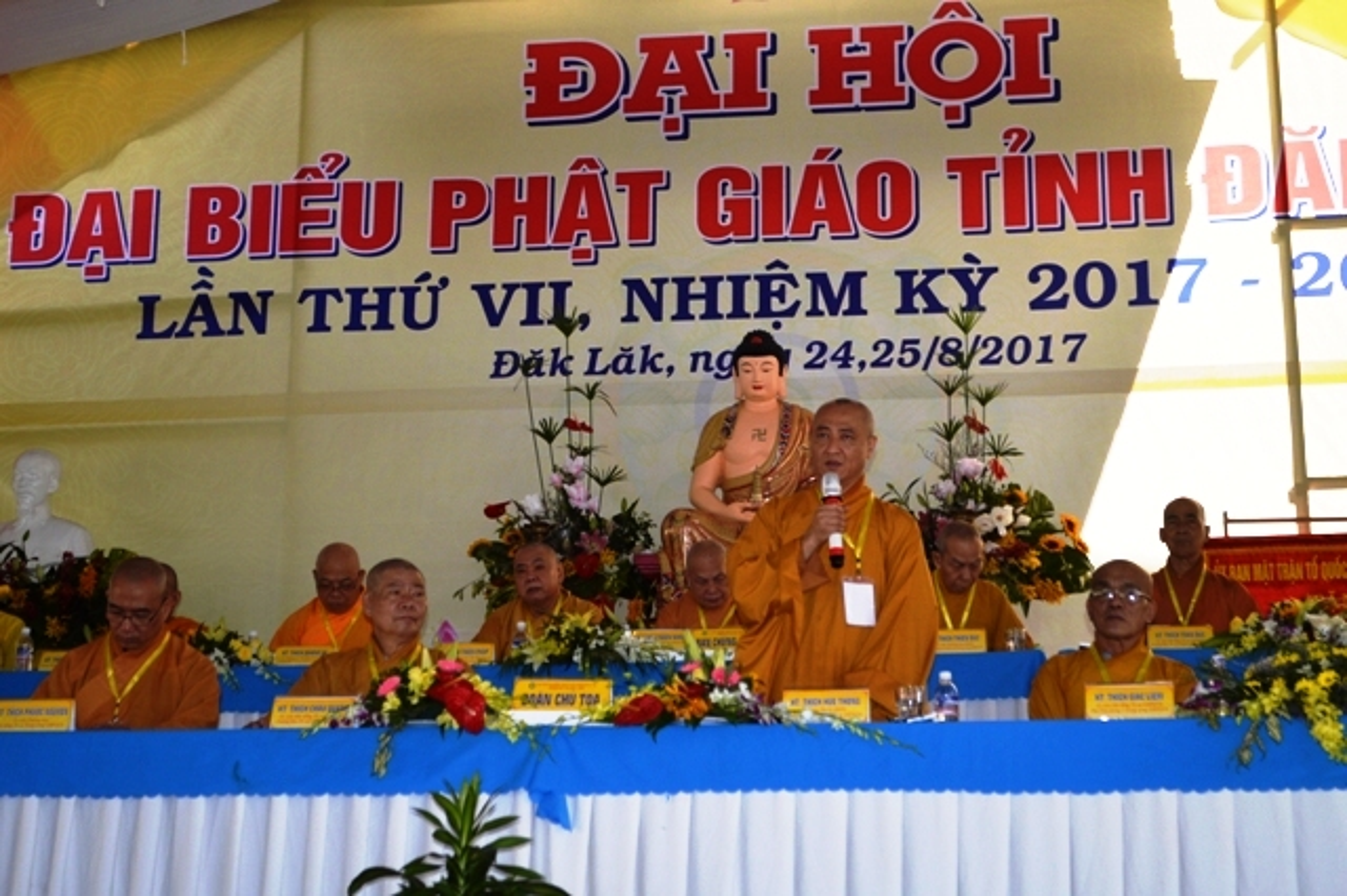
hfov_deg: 29.9
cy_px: 448
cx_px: 674
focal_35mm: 68
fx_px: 2524
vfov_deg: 20.1
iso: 220
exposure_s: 1/125
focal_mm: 45
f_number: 5.3
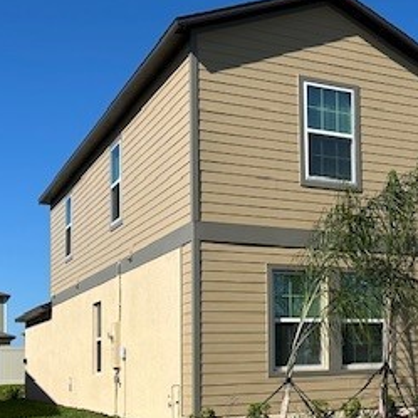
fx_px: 806
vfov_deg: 28.6
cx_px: 393
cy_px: 314
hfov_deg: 27.8
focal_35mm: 59
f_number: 1.5
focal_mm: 5.7
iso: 50
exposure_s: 1/5587
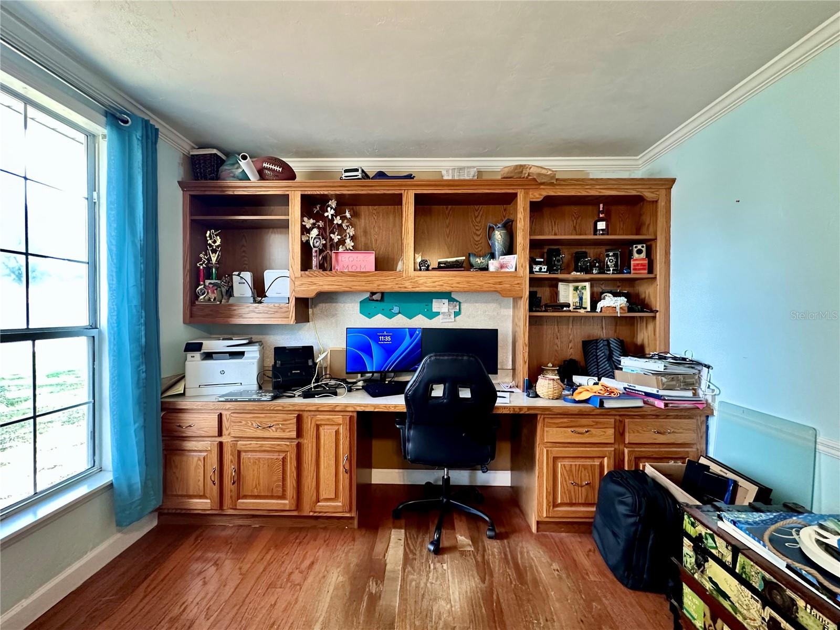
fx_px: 340
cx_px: 420
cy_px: 315
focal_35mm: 14
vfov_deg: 85.7
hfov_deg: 102.1
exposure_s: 1/60
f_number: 2.2
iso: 320
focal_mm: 2.22
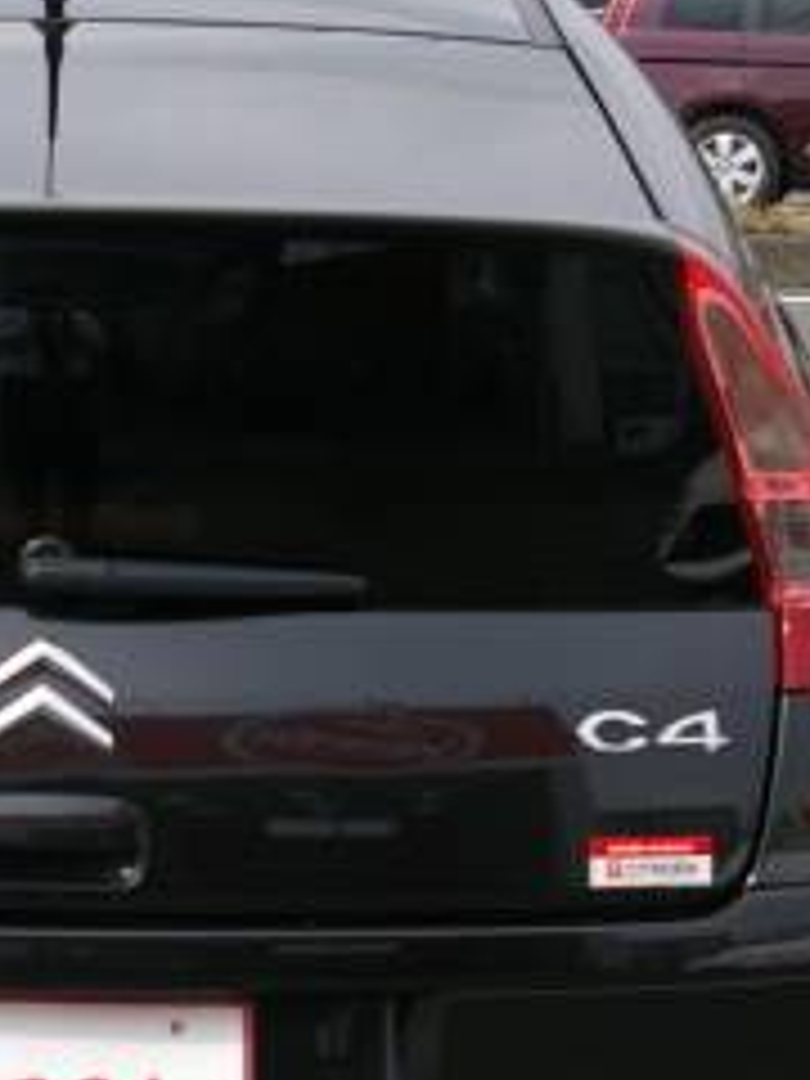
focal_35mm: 134
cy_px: 634
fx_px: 4189
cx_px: -45
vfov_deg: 14.7
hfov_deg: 10.9
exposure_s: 1/180
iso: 200
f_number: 8
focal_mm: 35
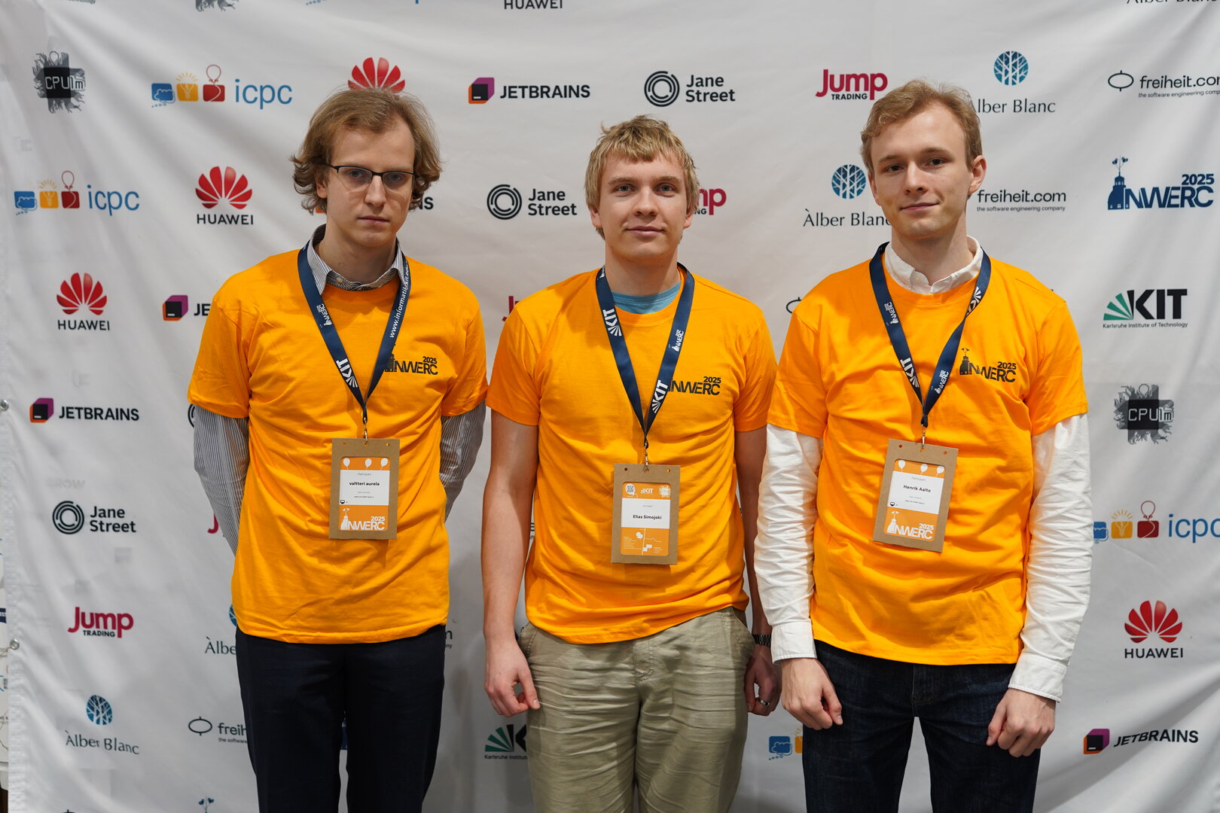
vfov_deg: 27.0
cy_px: 406
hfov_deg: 39.6
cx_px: 610
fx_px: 1694
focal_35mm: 50
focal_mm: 50
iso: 640
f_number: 2.8
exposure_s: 1/50
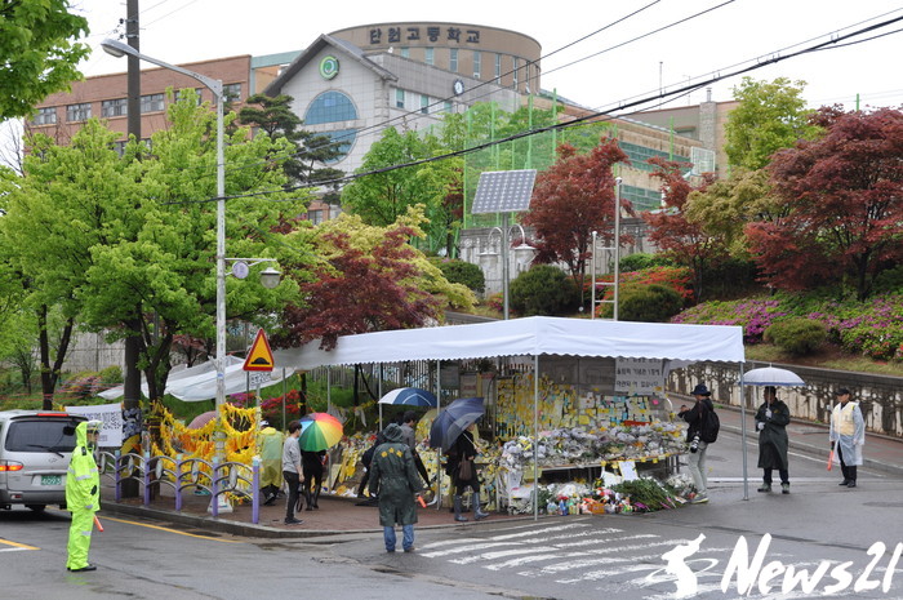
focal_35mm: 66
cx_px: 452
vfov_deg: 20.6
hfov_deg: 30.5
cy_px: 300
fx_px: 1654
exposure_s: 1/100
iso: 200
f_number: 10
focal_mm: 44
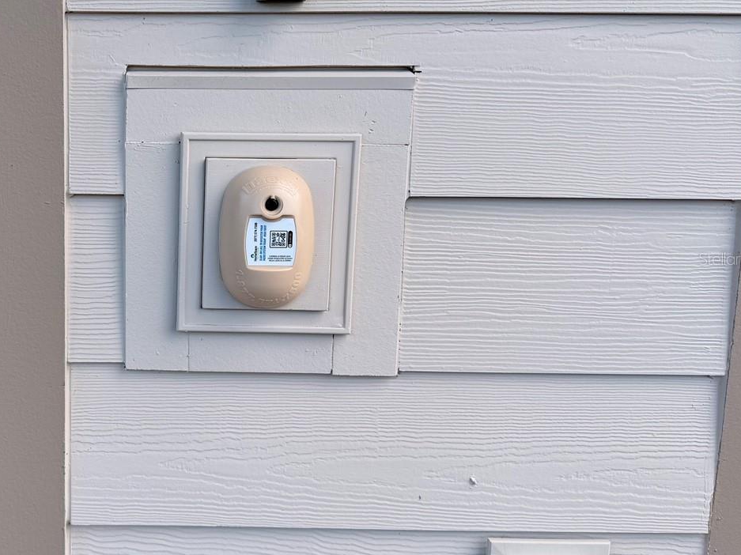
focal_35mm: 41
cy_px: 259
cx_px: 141
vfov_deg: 35.1
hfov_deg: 43.5
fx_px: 877
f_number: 1.78
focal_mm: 6.76
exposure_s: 1/979
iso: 80
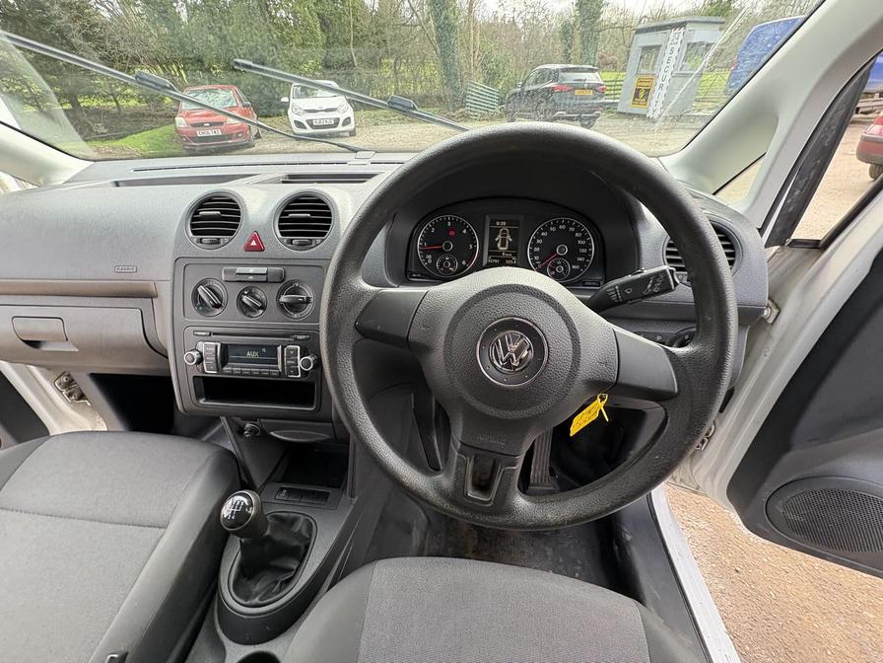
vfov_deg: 85.7
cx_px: 442
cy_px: 332
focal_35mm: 14
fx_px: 357
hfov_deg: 102.1
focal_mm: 2.22
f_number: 2.2
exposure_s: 1/99
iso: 125
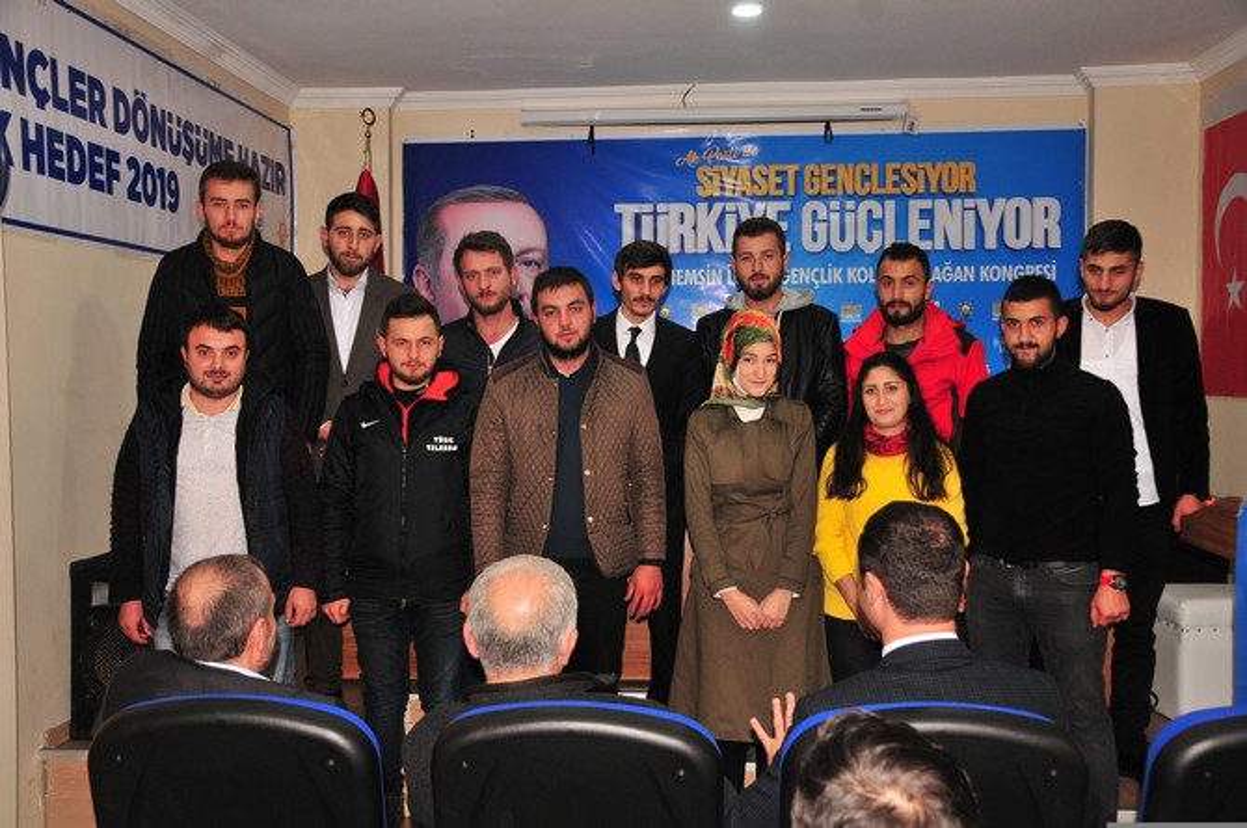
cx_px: 624
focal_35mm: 38
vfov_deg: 35.4
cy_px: 414
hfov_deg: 51.3
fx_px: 1297
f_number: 6.3
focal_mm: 25
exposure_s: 1/60
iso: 500
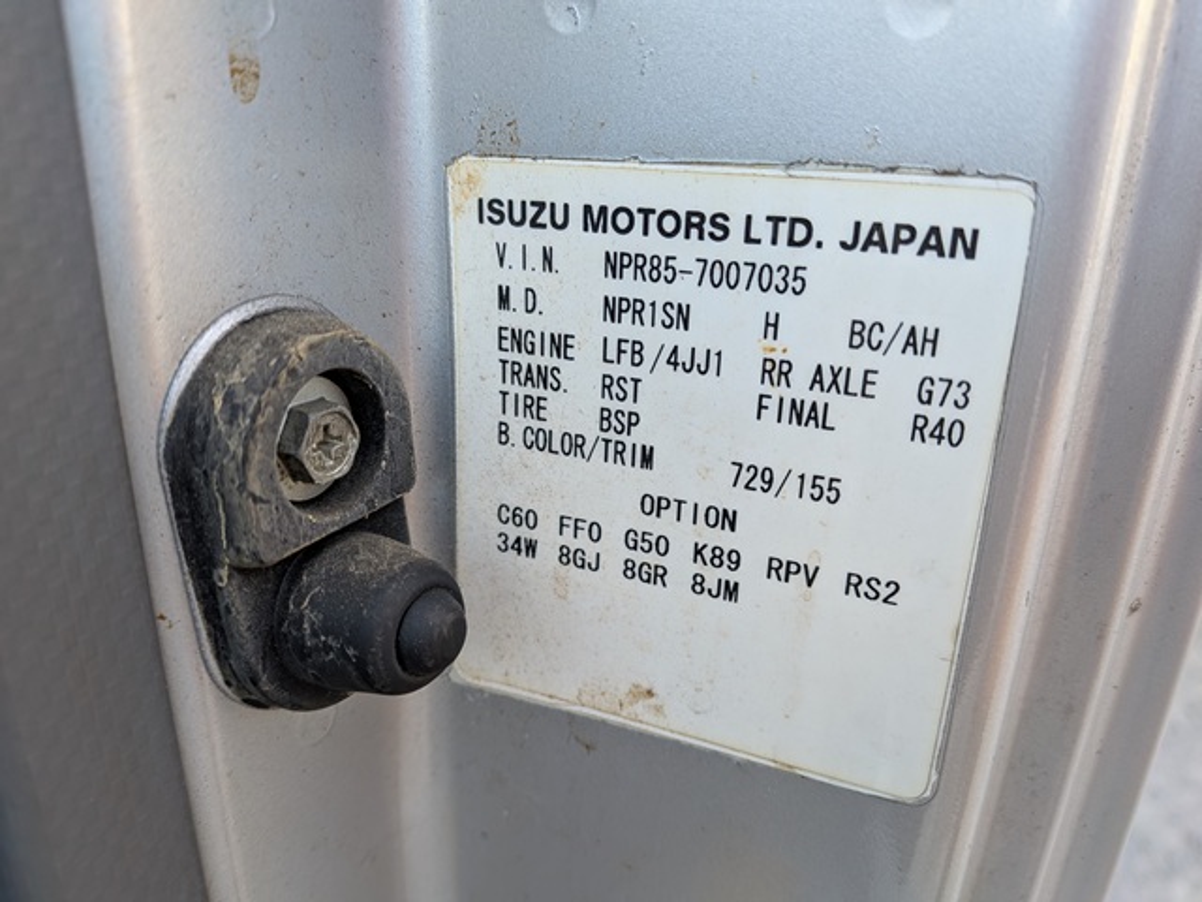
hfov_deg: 71.6
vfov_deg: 56.8
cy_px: 451
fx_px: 833
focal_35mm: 24
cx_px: 601
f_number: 1.7
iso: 52
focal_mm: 4.53
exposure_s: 1/100
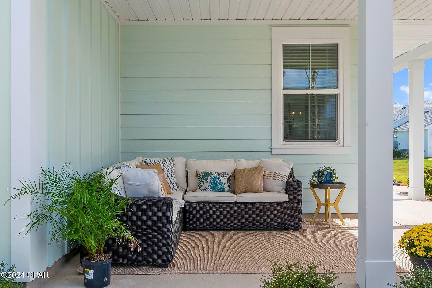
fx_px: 408
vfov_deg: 38.9
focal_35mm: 34
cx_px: 216
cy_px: 144
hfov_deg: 55.8
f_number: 9
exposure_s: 1/50
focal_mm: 22.8
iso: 100
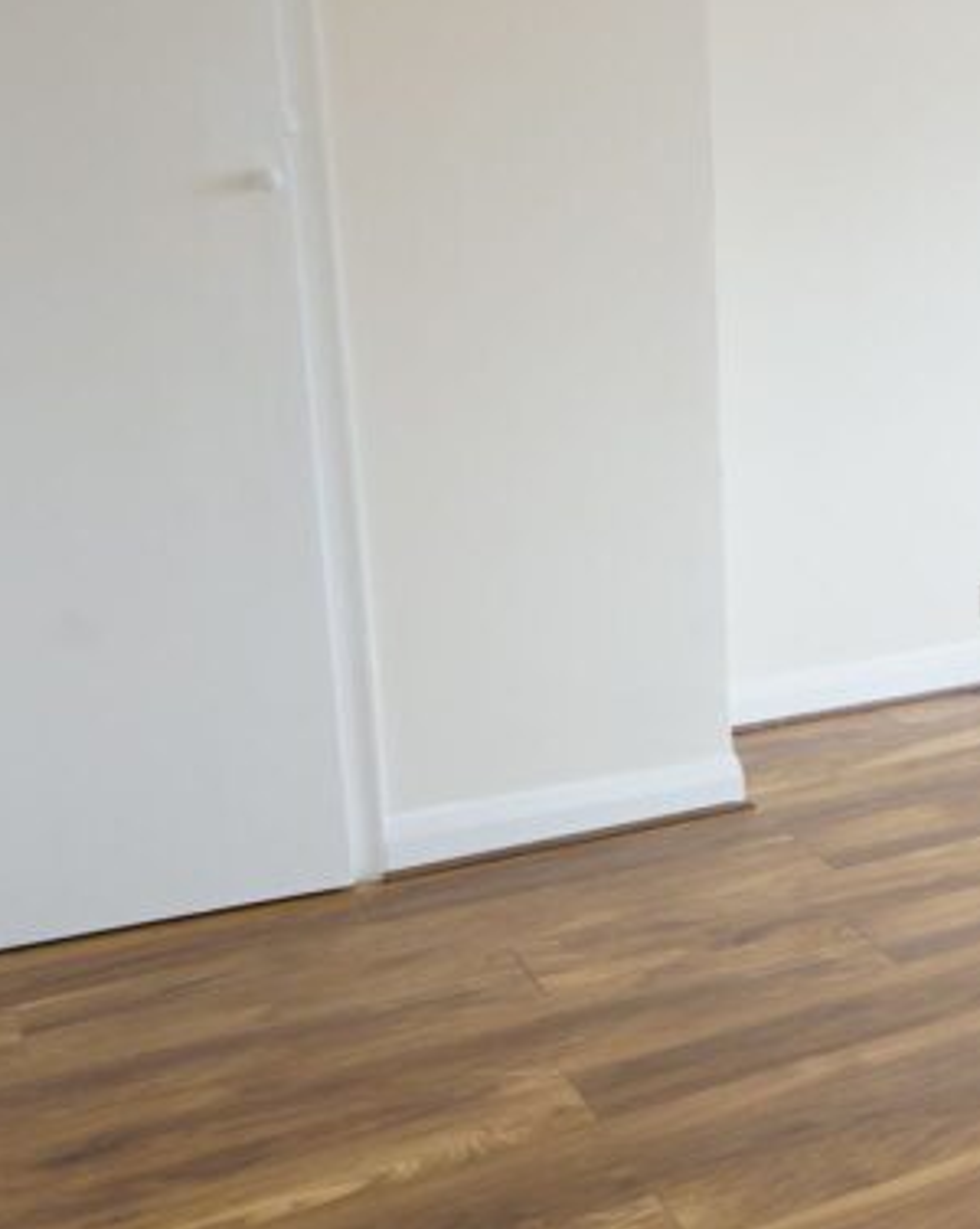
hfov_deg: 28.7
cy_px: 557
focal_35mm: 48
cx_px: 1055
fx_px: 1743
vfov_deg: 38.8
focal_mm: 16
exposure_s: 1/15
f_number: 8
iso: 400
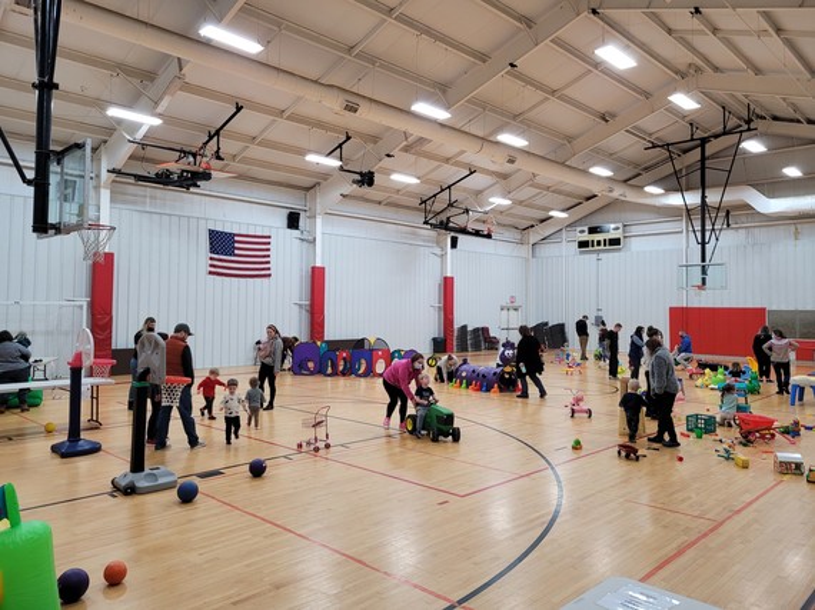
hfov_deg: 67.3
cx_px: 408
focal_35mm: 26
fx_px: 612
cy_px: 305
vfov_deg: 53.0
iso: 200
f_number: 1.8
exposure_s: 1/60
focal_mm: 5.4
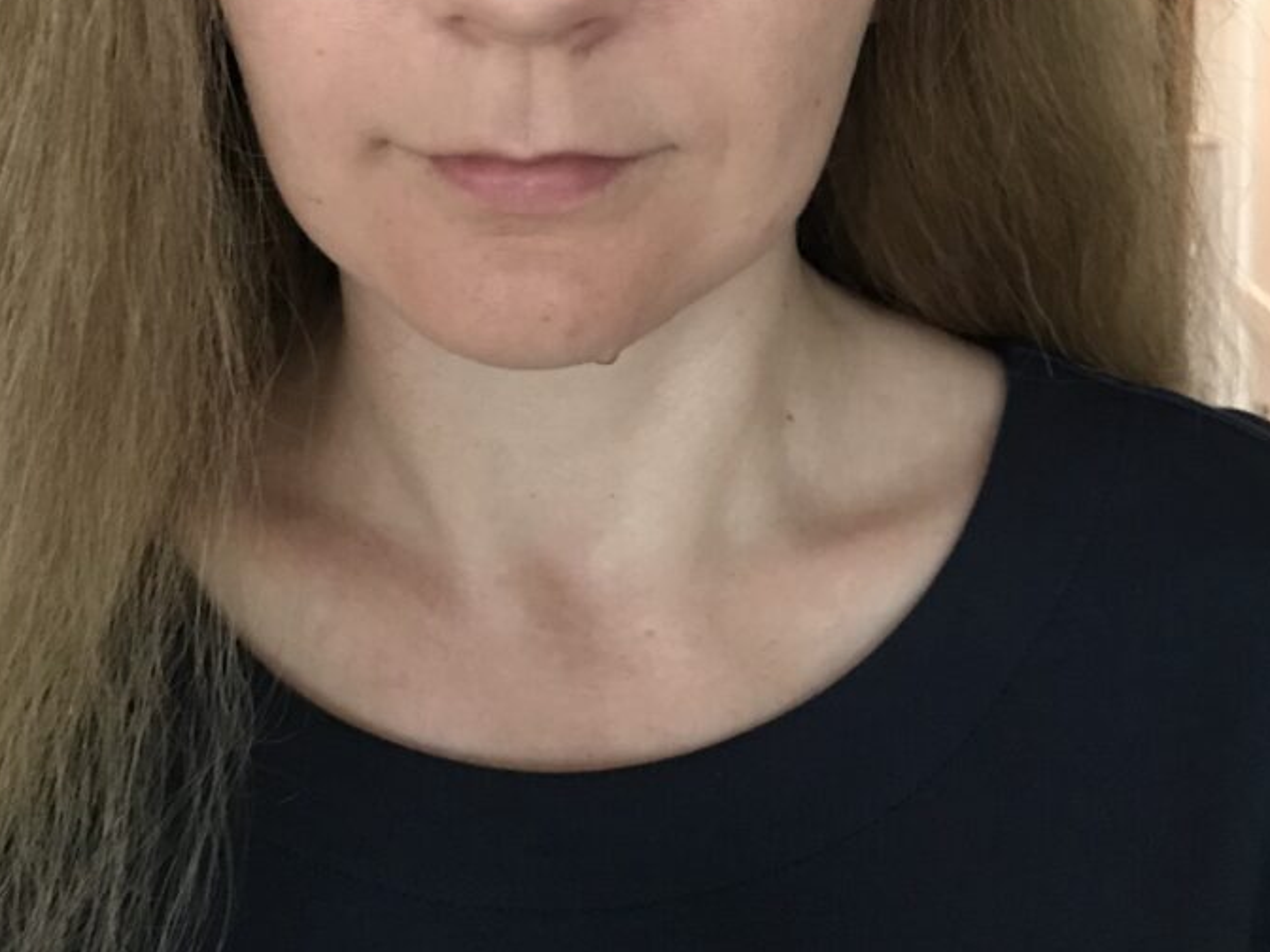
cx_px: 588
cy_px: 47
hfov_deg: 38.2
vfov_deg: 27.7
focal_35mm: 50
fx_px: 1834
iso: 100
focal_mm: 3.99
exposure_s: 1/7
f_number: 1.8
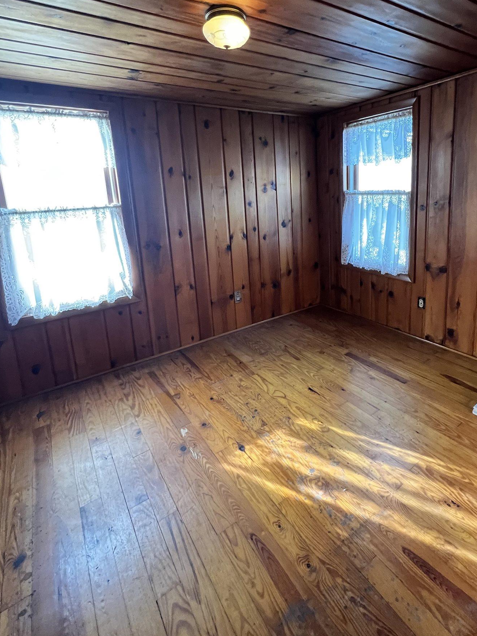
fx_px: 312
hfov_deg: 74.1
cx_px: 280
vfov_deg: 89.8
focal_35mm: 17
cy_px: 253
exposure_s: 1/60
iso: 500
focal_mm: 1.57
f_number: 1.8
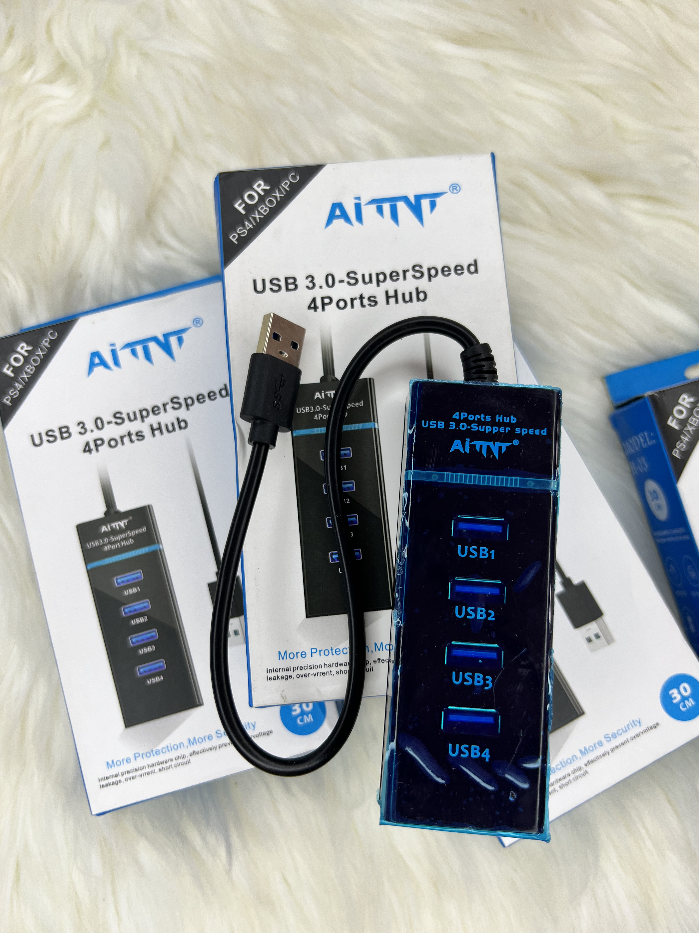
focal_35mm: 27
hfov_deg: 51.3
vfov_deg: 65.3
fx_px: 727
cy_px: 471
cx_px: 358
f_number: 1.5
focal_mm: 5.7
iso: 50
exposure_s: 1/521
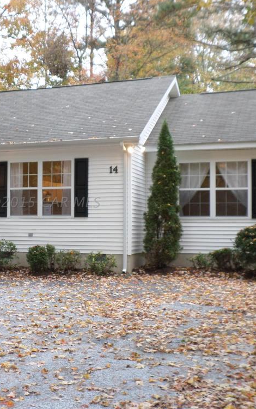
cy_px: 202
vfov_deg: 38.9
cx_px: 45
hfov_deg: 24.4
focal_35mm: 52
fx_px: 580
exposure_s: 1/45
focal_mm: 6.5
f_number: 3
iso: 160
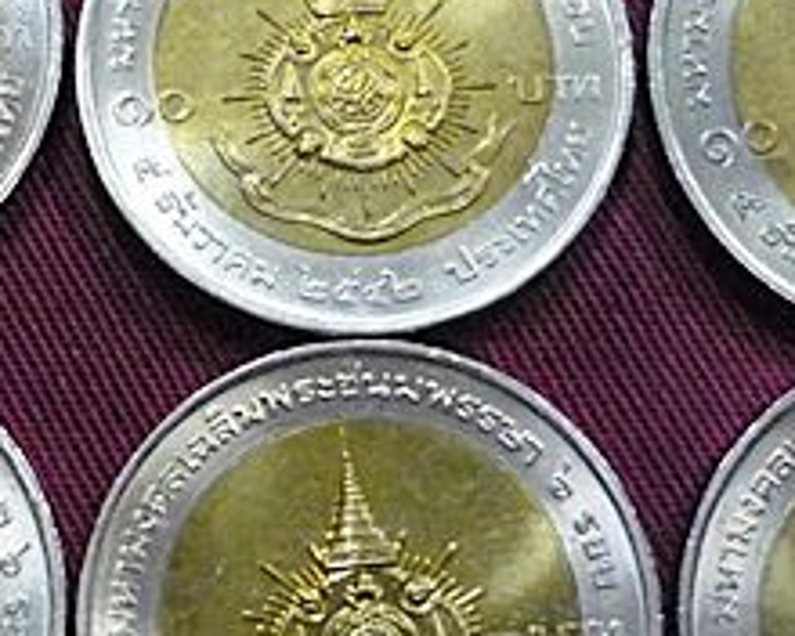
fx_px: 2753
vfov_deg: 13.2
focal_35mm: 117
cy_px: 282
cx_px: 54
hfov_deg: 16.2
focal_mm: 5.5
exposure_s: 1/8
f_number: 2.8
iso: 400
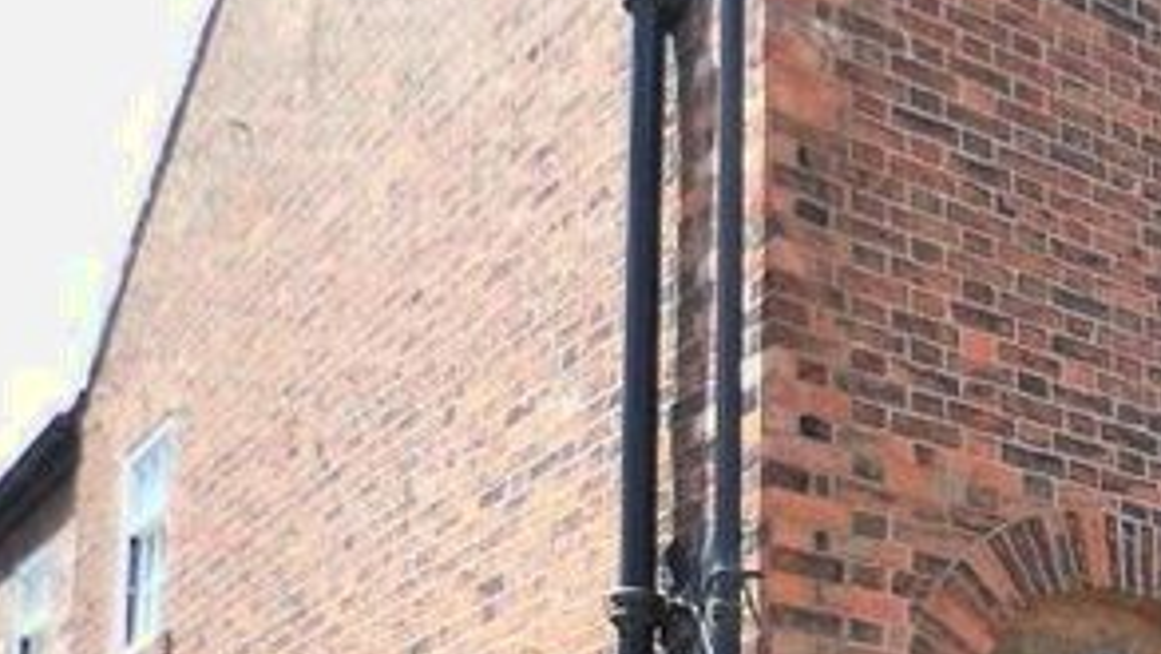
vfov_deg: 17.1
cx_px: 1347
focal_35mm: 65
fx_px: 2002
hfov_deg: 28.6
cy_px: 914
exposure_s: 1/500
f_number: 3.1
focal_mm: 4.5
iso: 100
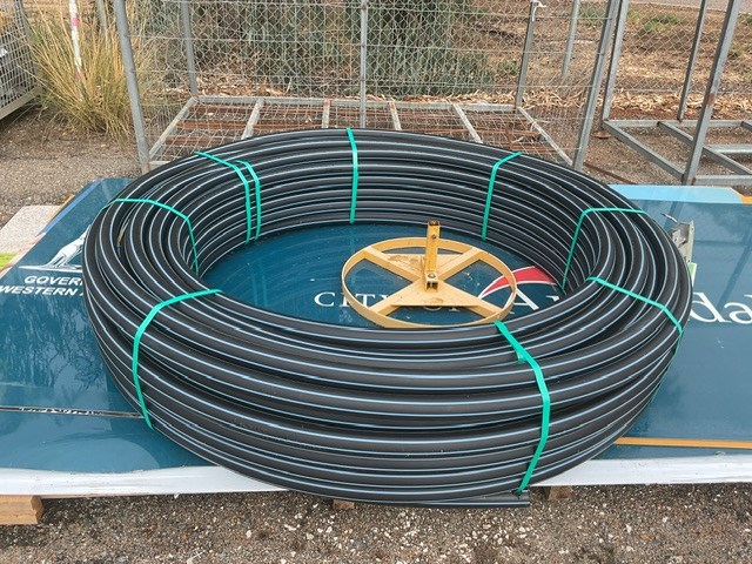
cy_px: 282
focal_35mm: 29
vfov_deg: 48.2
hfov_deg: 61.7
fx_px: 630
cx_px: 376
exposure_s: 1/1015
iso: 16
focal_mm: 3
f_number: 1.8
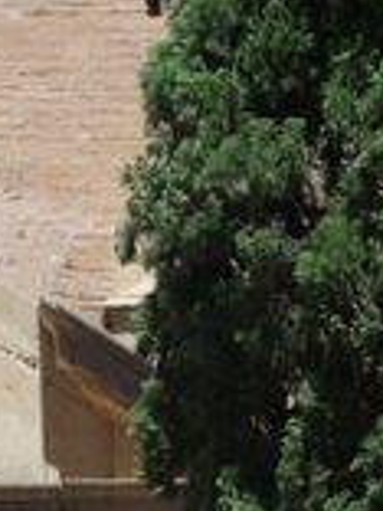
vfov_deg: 14.4
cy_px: 730
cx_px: -116
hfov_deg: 11.2
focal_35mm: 129
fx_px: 1903
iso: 100
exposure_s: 1/800
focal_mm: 9
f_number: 4
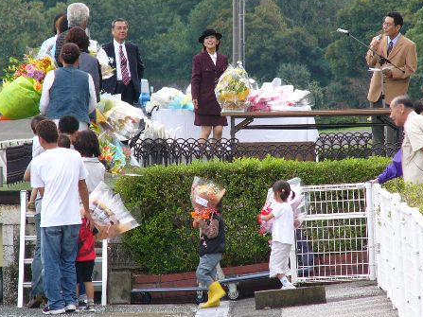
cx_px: 207
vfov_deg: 3.6
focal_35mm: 408
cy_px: 146
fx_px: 4984
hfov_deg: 4.9
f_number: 2.8
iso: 50
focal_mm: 47.5
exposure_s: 1/60
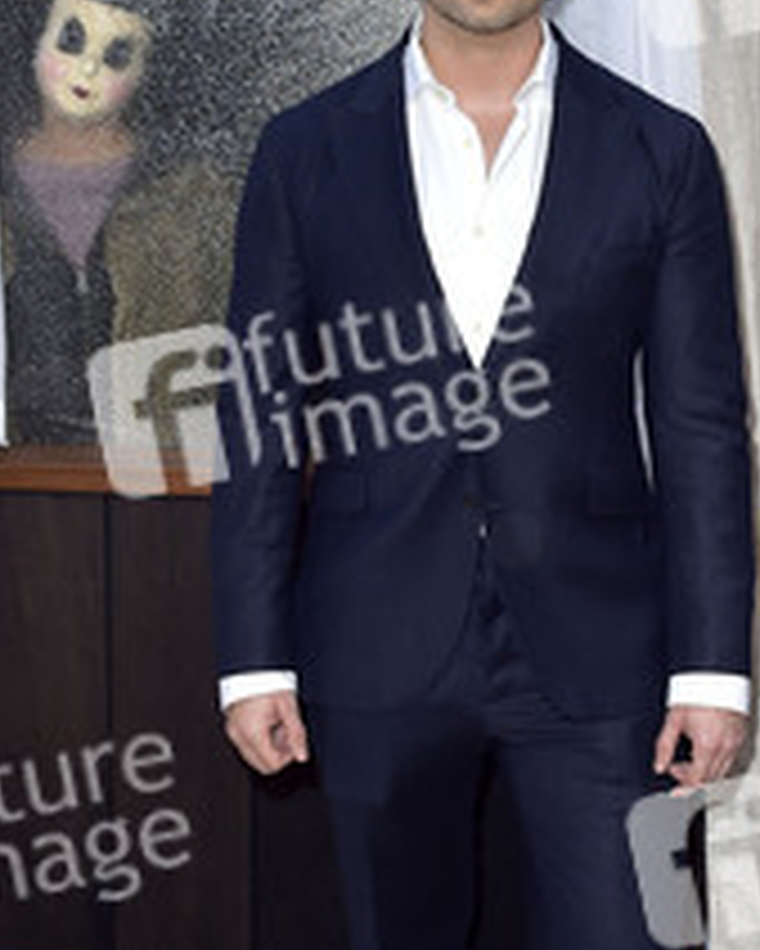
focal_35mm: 57
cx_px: 452
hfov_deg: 26.6
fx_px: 1601
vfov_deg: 32.8
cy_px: 617
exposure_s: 1/250
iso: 400
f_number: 6.3
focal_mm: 32
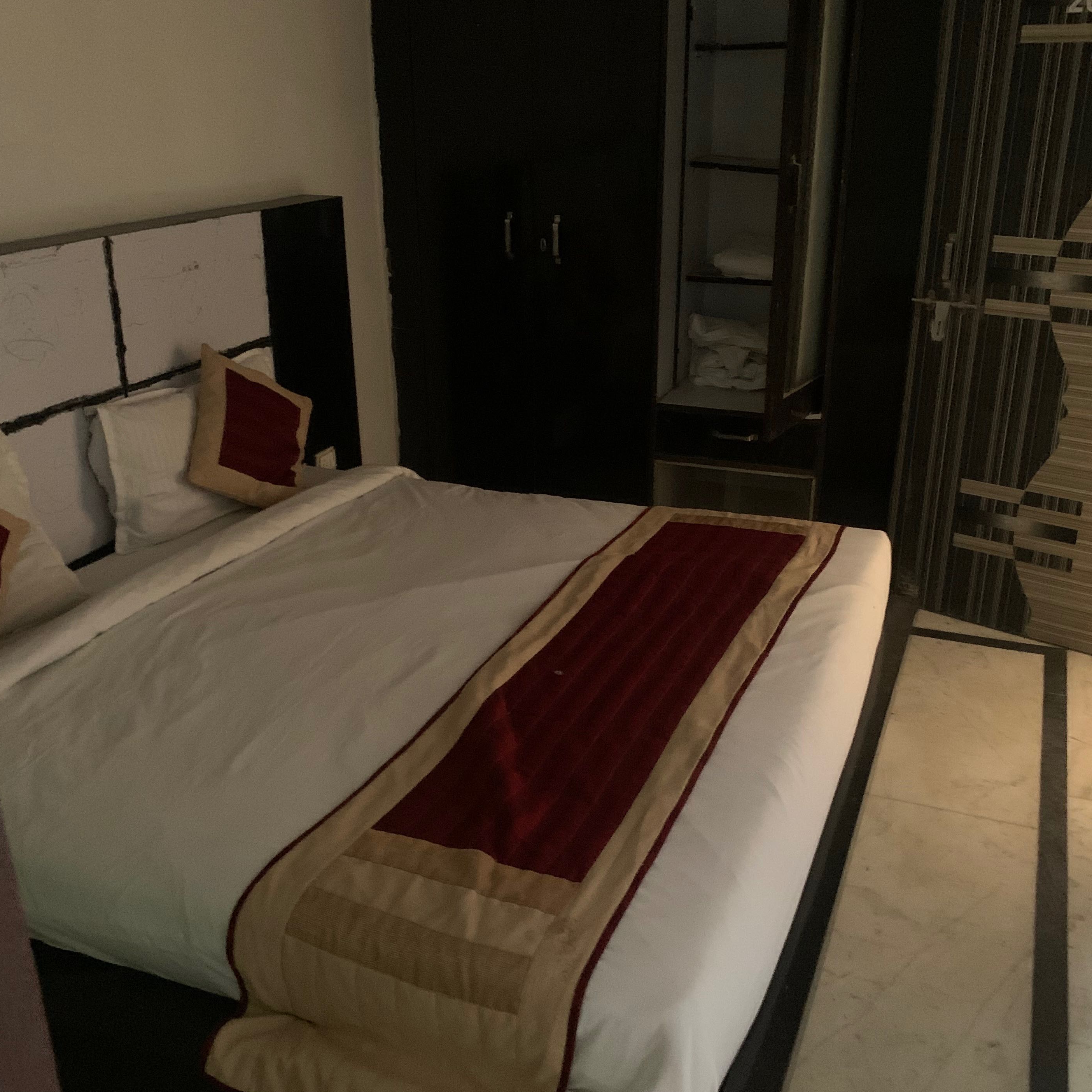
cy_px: 559
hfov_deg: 49.7
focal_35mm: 33
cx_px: 601
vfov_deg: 49.7
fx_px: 1178
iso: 800
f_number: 1.8
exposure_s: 1/19
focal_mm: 4.25
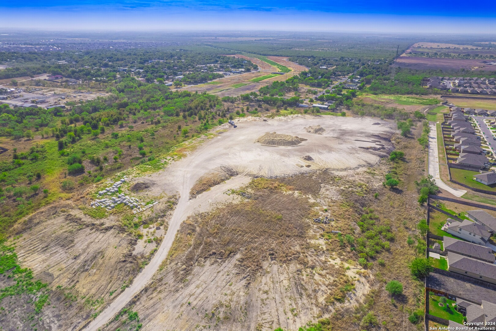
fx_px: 303
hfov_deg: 78.6
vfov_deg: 57.2
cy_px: 166
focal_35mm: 22
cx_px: 248
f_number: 2.8
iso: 200
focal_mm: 8.38
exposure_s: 1/3200
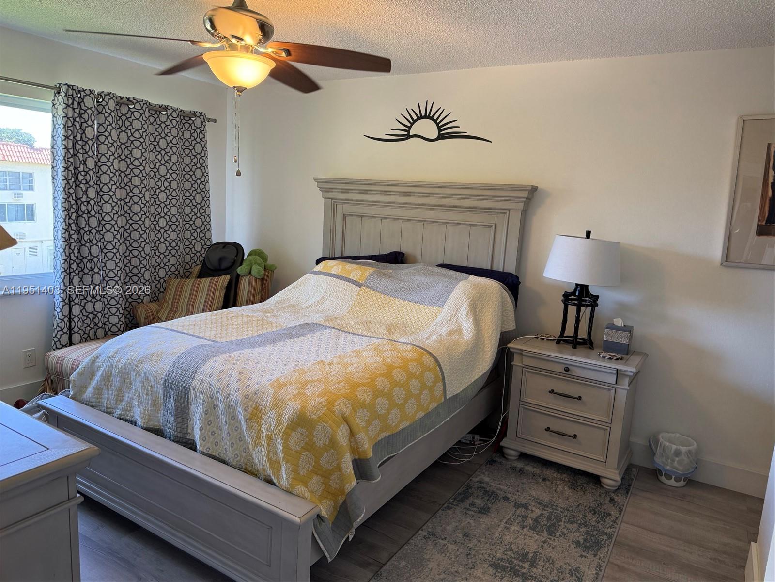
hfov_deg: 71.6
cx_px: 388
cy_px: 291
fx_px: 537
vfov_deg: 56.8
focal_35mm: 24
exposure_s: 1/60
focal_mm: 6.76
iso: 125
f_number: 1.78
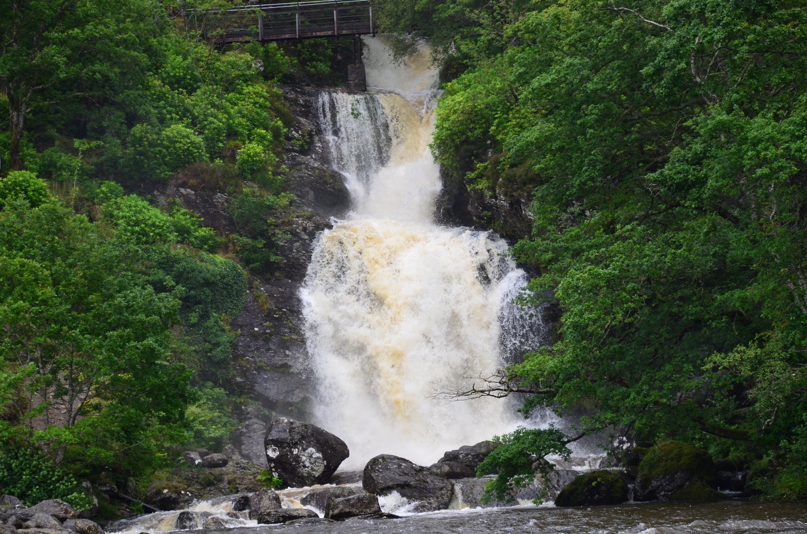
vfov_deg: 6.7
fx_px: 4529
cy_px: 267
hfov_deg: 10.2
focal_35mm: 202
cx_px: 404
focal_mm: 135
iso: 500
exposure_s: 1/320
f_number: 5.6
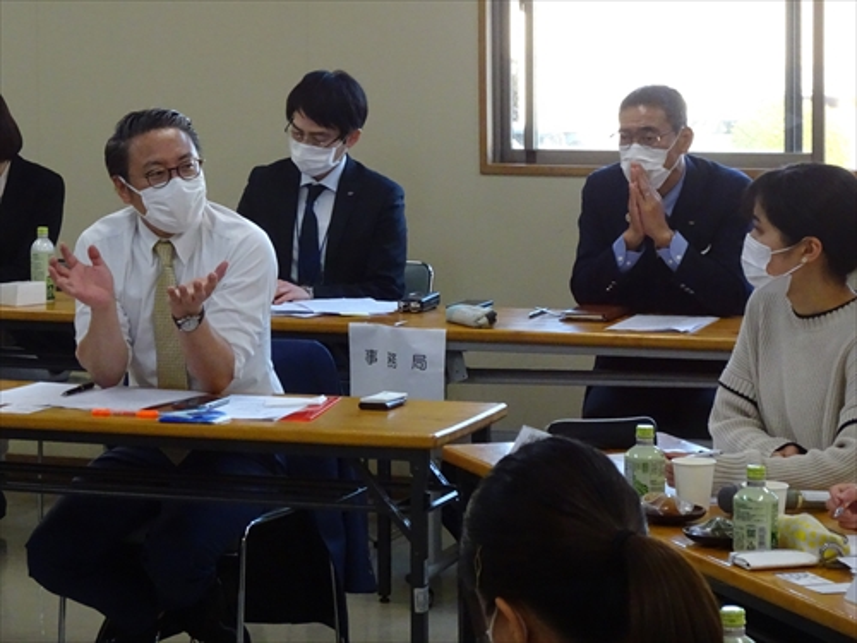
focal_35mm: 83
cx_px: 428
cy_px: 322
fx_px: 2055
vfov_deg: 17.8
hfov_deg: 23.6
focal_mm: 14.12
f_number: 5
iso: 800
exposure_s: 1/100
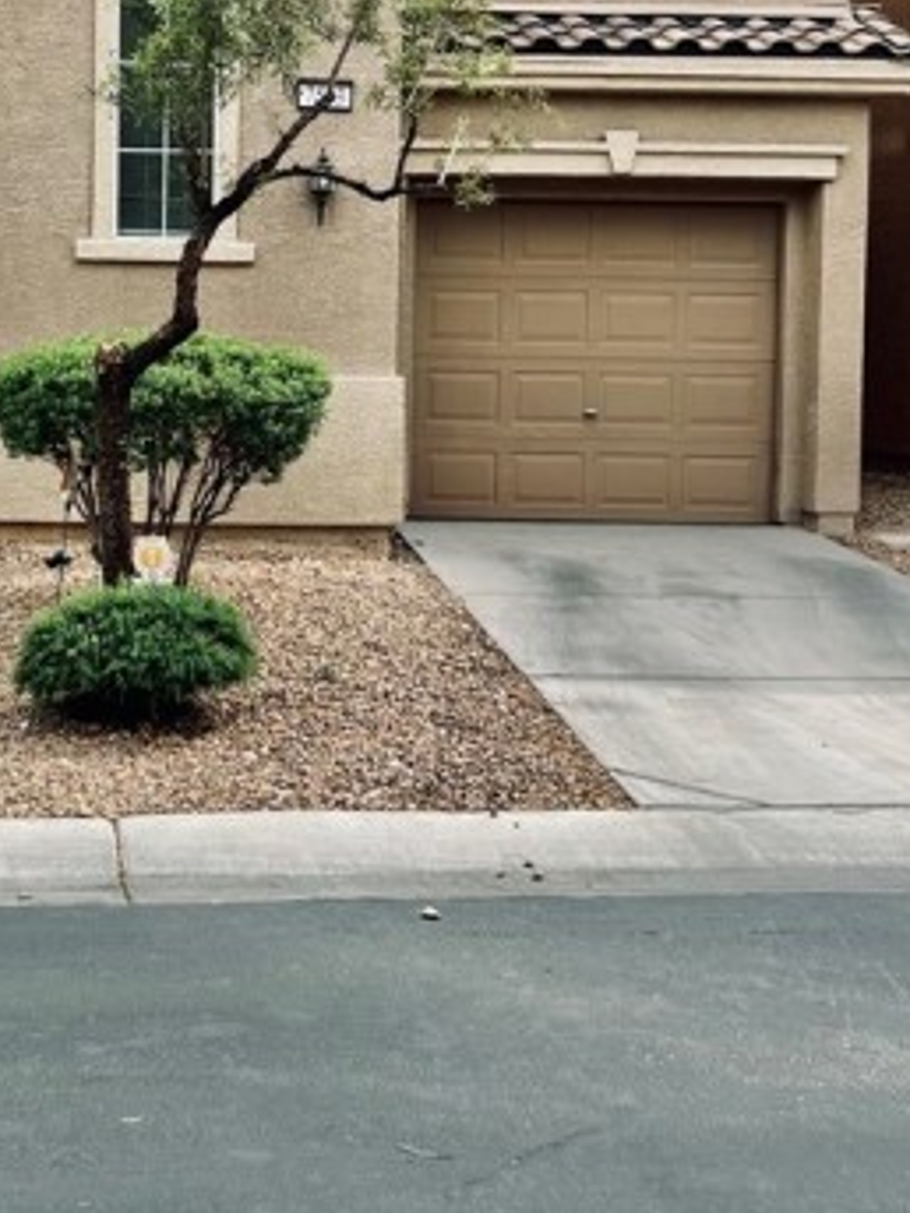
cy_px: 381
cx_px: 155
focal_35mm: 58
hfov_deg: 24.7
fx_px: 2033
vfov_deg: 32.9
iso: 50
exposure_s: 1/2994
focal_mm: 5.7
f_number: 1.5
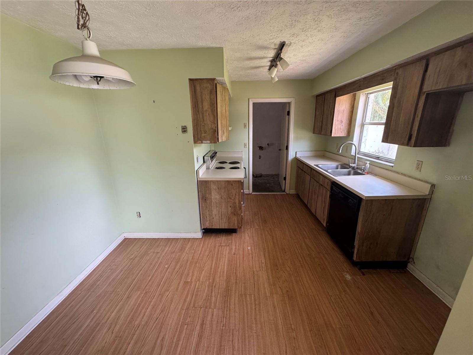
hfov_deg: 102.1
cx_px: 236
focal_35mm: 14
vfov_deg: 85.7
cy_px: 178
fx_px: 191
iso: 320
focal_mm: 2.22
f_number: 2.2
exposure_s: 1/99
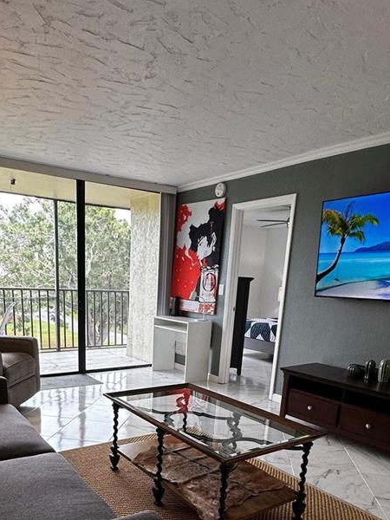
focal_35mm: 28
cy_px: 390
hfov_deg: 49.4
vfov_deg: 60.0
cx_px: 156
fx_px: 421
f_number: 2.2
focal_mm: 2.22
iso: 100
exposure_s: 1/120
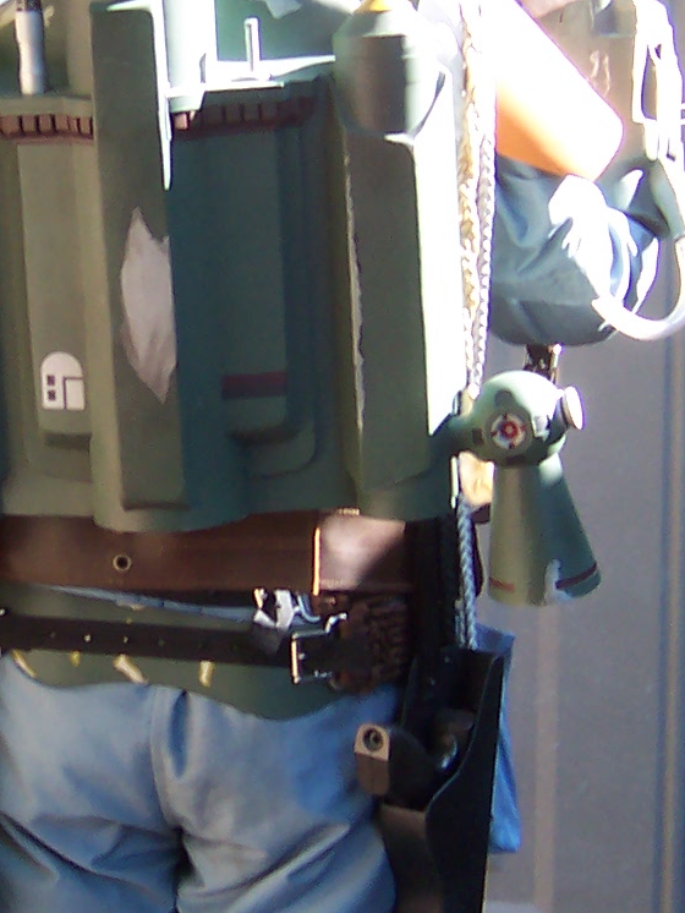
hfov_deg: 14.9
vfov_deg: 20.0
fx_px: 2584
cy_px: 490
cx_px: 5
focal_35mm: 98
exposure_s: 1/90
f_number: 3.4
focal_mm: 5.6
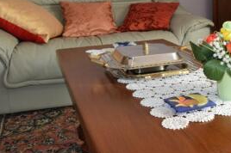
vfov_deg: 27.5
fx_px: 308
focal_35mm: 48
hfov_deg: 39.8
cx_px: 178
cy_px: 31
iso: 640
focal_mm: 18
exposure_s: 1/125
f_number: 5.6
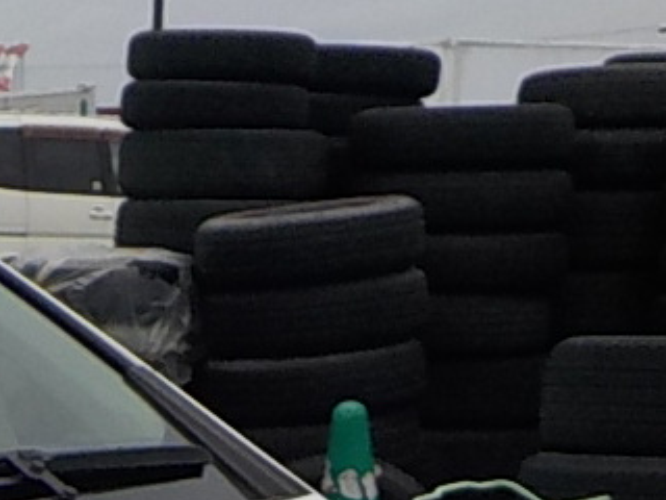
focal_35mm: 150
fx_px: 2886
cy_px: 894
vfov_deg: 9.4
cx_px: -610
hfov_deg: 11.9
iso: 125
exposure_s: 1/800
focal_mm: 4.1
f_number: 6.6
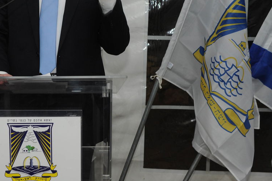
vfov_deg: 20.7
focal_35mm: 65
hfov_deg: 30.7
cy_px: 47
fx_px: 491
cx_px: 89
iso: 1250
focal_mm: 35
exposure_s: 1/60
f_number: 5.6
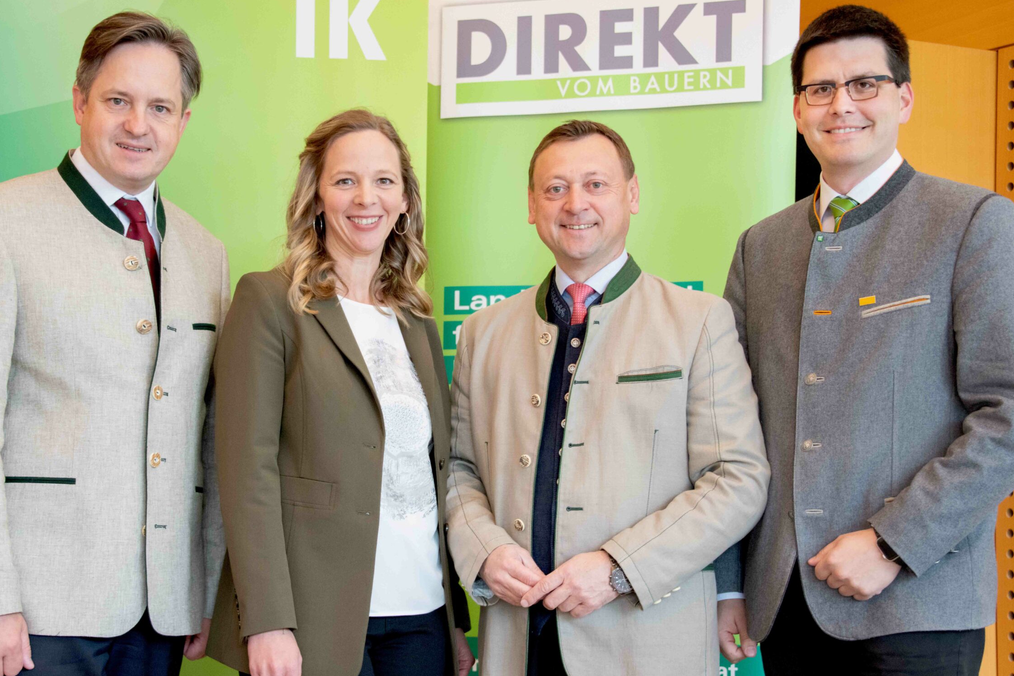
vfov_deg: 24.6
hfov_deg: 36.2
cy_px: 368
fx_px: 1549
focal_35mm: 55
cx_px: 492
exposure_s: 1/50
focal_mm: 48
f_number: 4.2
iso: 1250
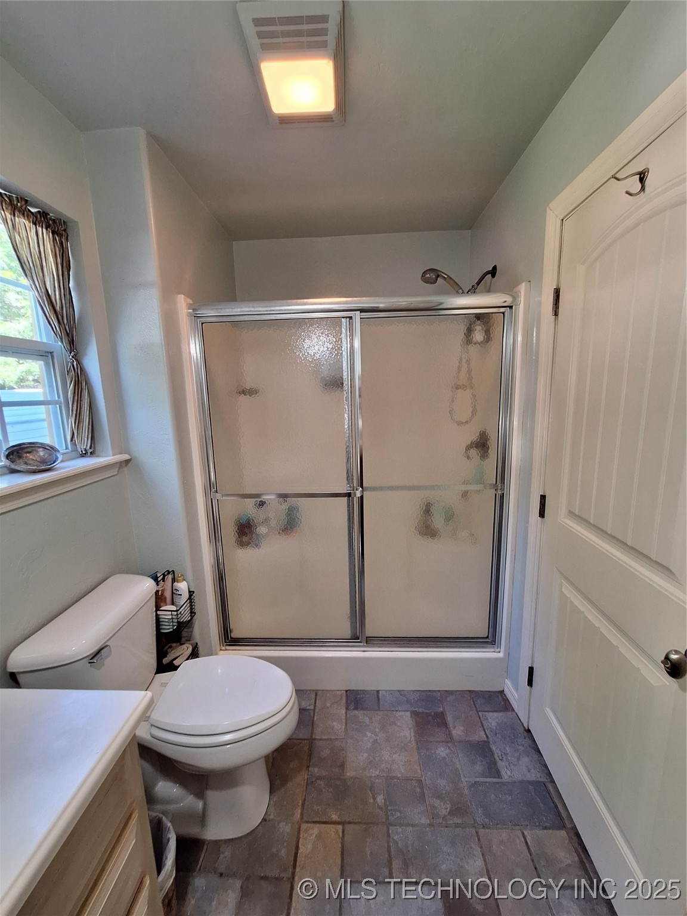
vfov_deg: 106.2
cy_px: 458
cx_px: 344
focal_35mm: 13
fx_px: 344
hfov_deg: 89.9
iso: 100
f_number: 2.2
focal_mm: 1.74
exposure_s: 1/40
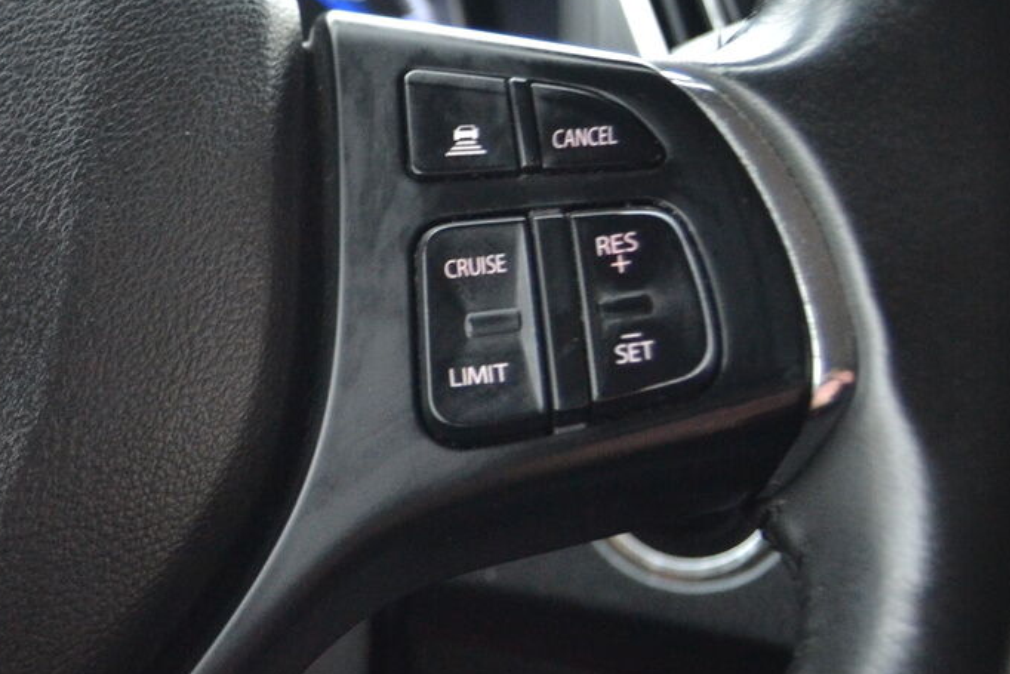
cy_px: 326
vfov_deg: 18.0
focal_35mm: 76
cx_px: -212
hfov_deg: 24.1
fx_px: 2133
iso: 1100
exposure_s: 1/60
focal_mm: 18
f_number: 3.5
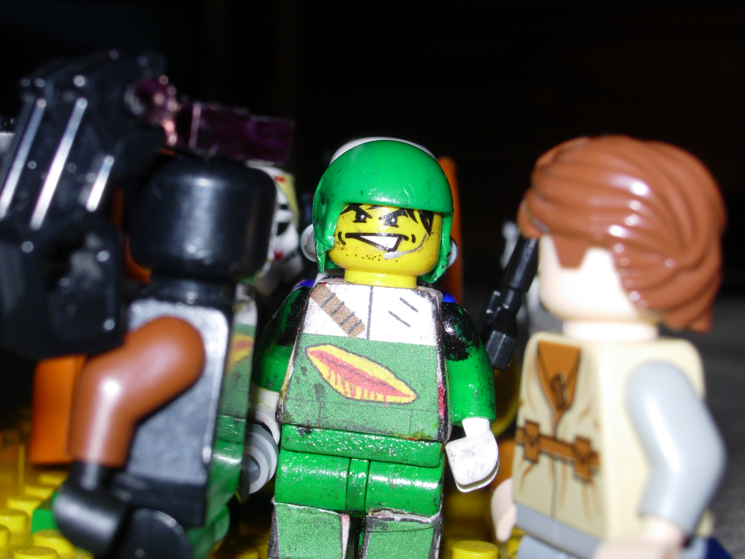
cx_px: 372
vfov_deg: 20.4
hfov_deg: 27.0
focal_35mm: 72
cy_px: 280
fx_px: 1550
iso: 79
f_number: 6.3
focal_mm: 14.9
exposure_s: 1/64
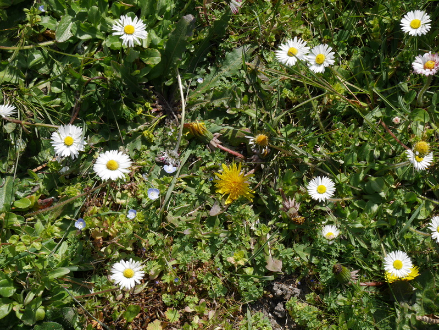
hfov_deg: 30.3
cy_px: 165
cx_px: 220
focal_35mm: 64
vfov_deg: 22.9
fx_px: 812
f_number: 9
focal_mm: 32
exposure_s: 1/320
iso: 200
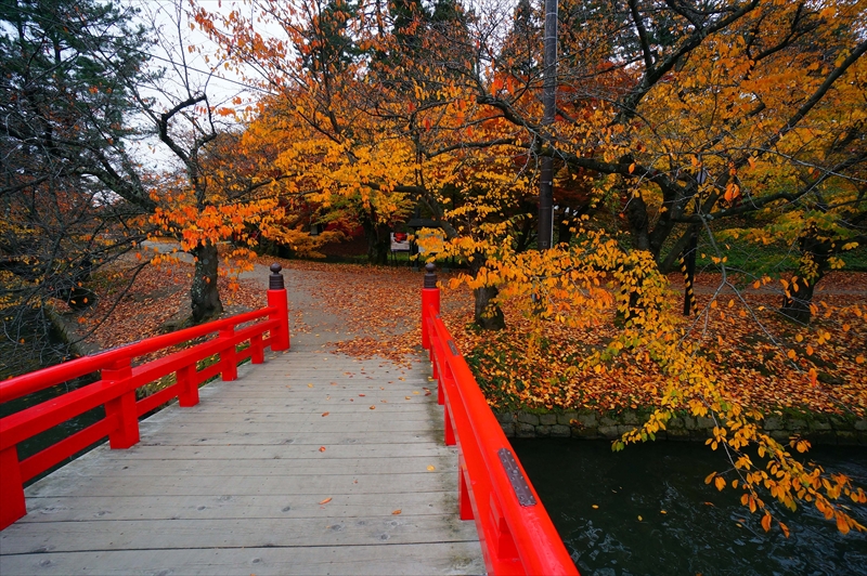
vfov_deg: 77.2
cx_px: 434
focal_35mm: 15
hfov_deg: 100.4
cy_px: 288
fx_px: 361
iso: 400
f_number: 9
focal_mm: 10
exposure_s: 1/160
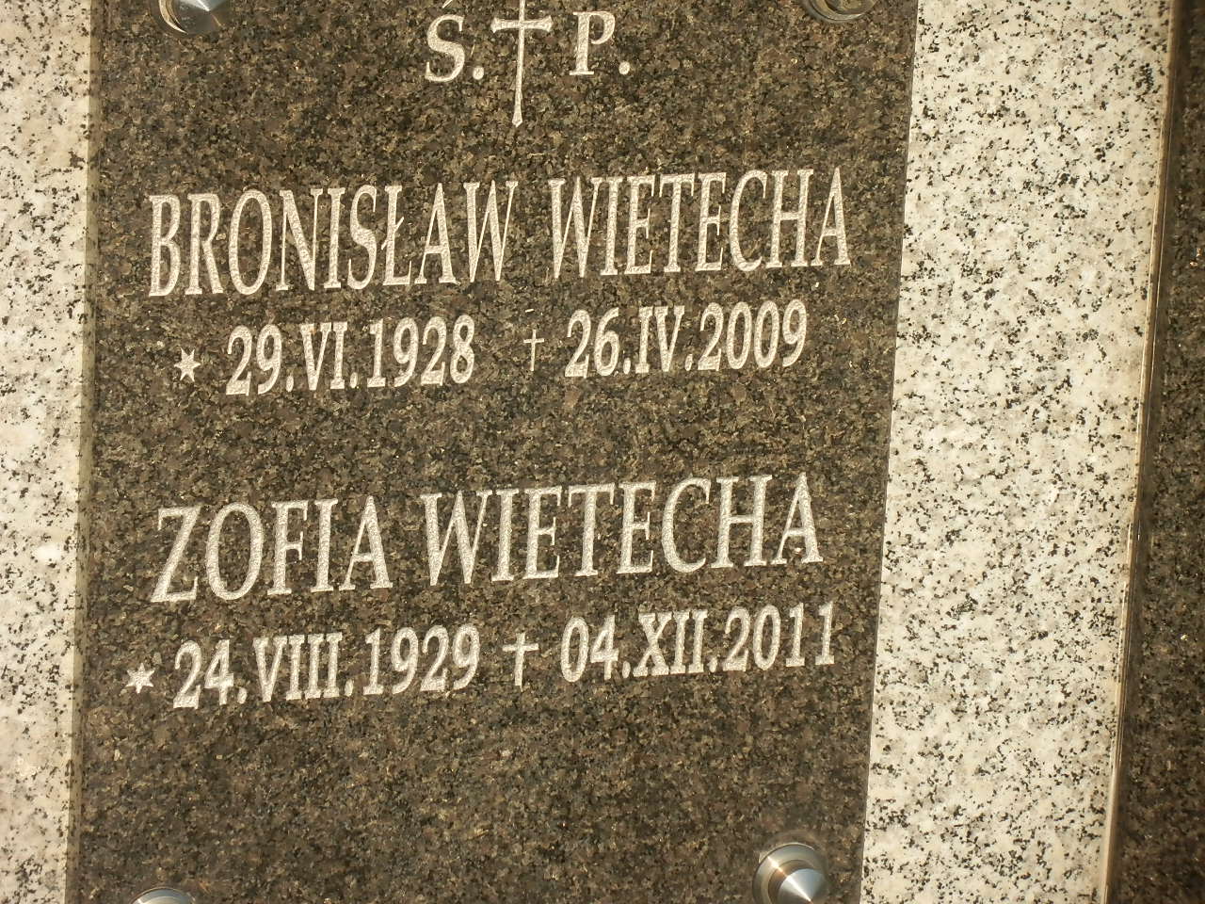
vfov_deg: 6.8
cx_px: 602
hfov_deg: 9.1
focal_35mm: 218
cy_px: 452
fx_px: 7589
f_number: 5.8
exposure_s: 1/250
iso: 80
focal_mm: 38.6
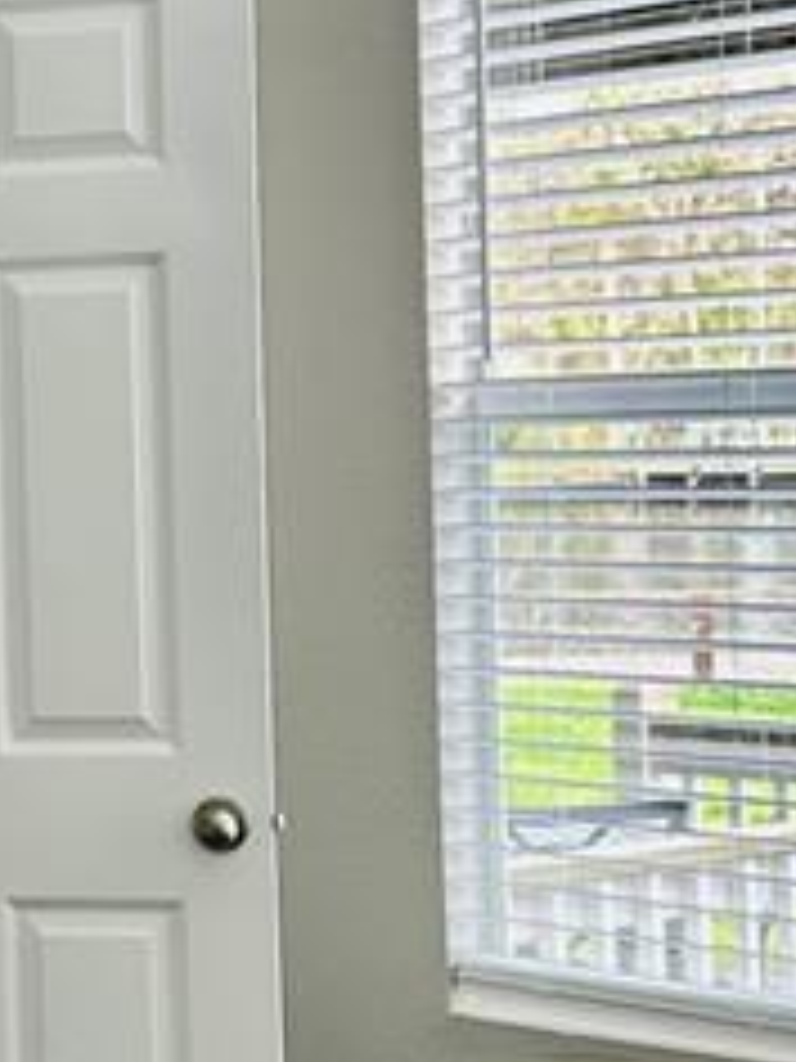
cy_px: 562
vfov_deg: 18.9
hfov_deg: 13.6
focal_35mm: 104
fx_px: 3189
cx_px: -310
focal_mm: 6.86
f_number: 1.78
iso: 80
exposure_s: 1/121
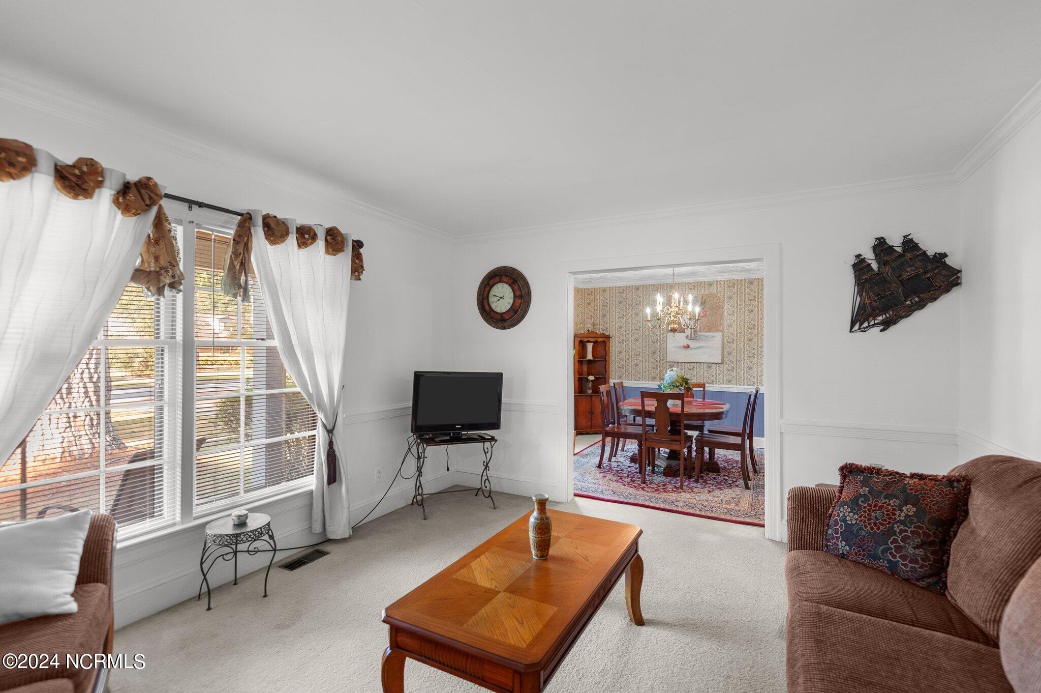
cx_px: 520
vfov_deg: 73.7
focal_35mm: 16
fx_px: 462
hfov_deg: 96.8
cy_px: 346
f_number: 4
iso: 400
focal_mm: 16
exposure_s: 1/8
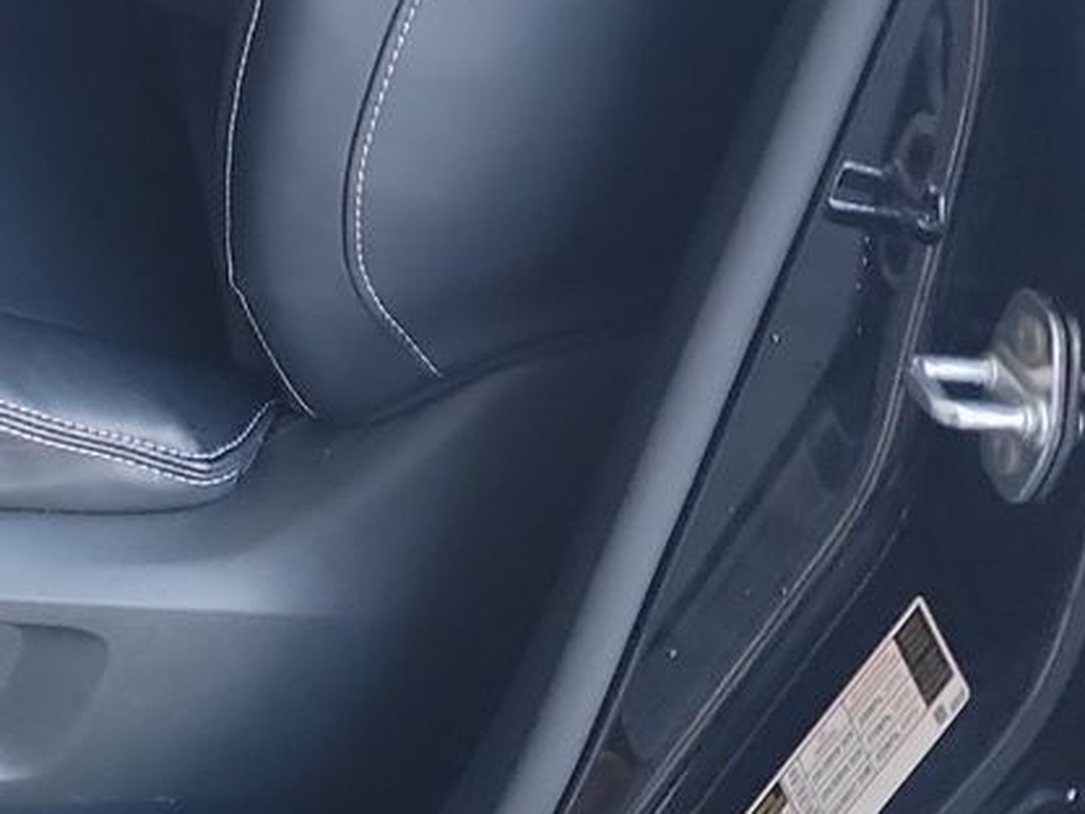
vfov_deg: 14.4
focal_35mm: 92
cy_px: -598
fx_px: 2884
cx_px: -312
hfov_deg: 19.7
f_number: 1.8
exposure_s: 1/59
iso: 235
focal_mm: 6.7
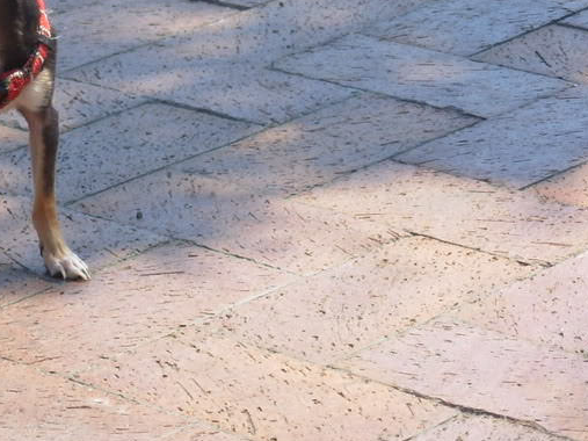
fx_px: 3566
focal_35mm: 210
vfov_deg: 7.1
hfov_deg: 9.4
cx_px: 8
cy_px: 63
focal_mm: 17.2
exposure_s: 1/313
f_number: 4
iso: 50
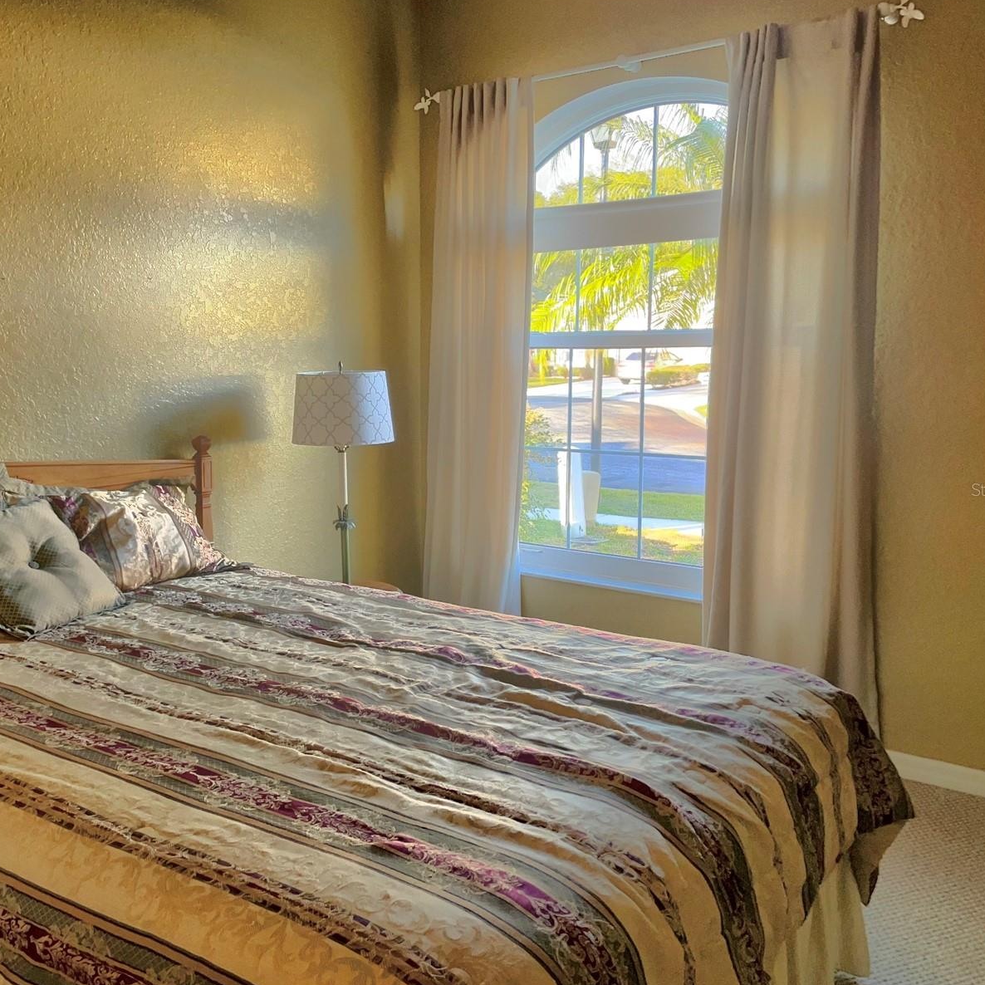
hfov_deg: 52.1
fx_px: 998
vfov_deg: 52.5
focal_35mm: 31
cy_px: 489
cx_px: 385
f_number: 1.6
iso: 80
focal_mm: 4.2
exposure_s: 1/139
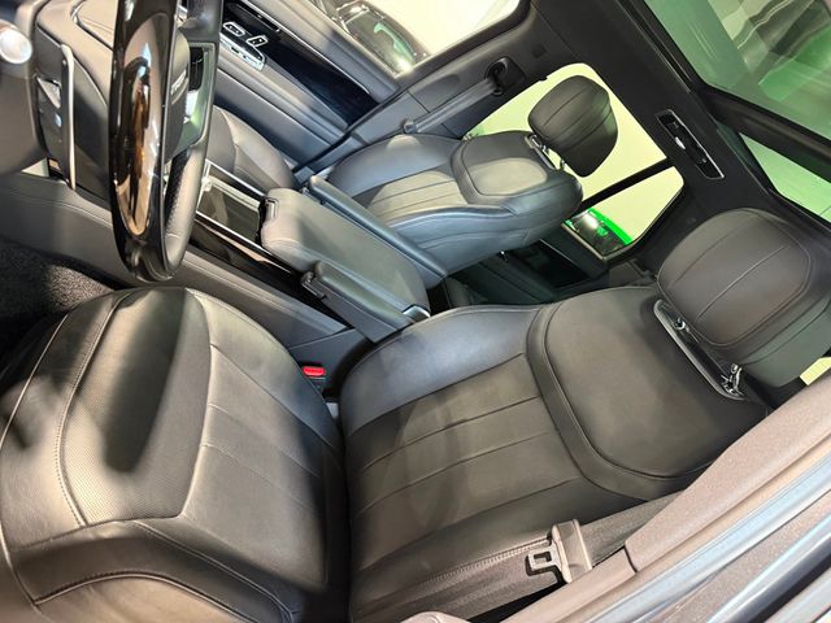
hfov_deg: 71.6
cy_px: 312
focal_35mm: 24
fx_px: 576
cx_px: 416
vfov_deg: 56.8
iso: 640
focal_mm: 6.76
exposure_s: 1/40
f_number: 1.78
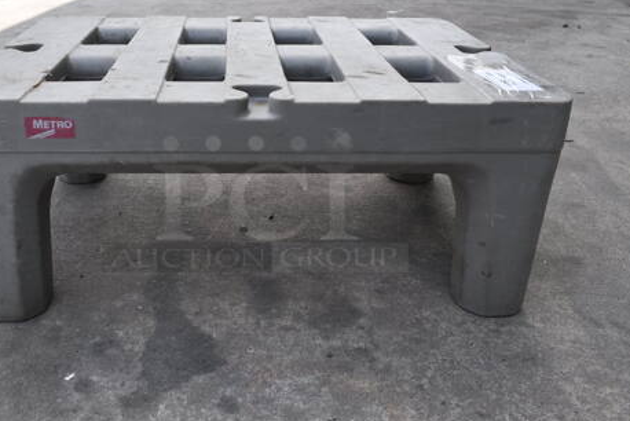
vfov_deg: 36.9
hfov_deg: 52.8
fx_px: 630
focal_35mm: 36
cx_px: 256
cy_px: 199
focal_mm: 18
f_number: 7.1
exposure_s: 1/250
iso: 200
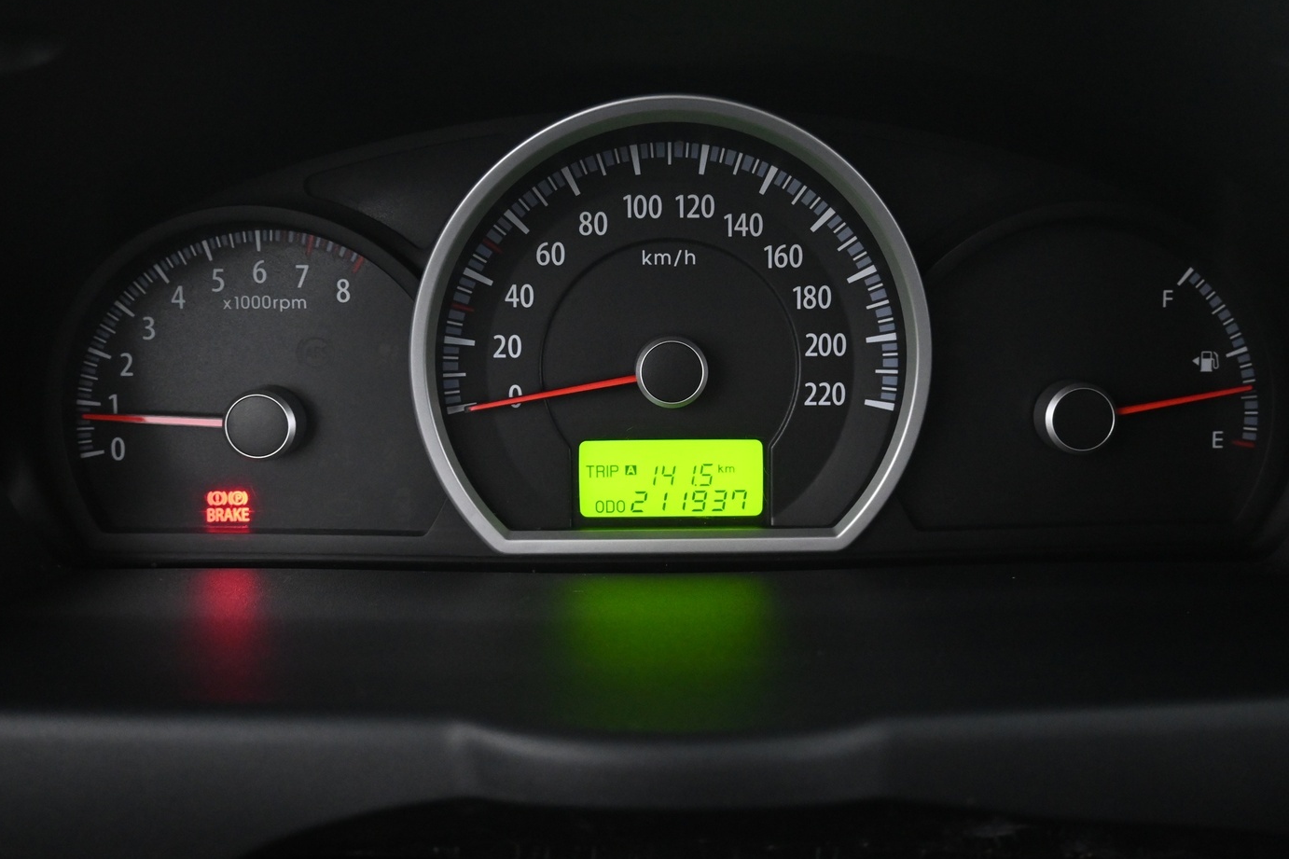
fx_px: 1228
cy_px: 374
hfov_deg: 55.4
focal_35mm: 34
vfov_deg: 38.5
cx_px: 672
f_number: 3.8
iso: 3200
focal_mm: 19.5
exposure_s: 1/30
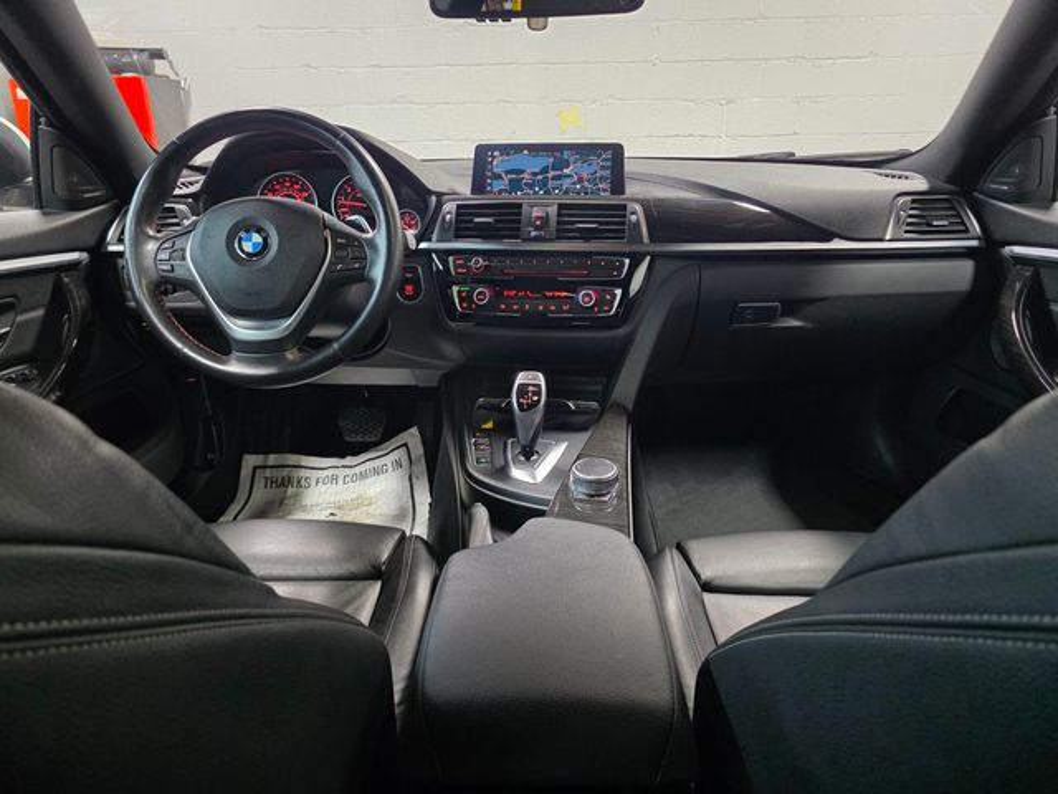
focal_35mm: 23
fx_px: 703
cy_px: 397
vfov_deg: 58.9
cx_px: 529
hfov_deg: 73.9
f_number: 1.7
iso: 640
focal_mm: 6.3
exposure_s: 1/120
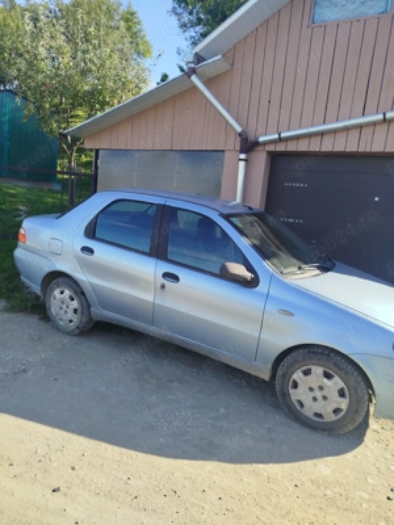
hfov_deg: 56.8
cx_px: 197
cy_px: 262
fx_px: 364
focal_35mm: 24
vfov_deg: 71.6
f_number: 1.7
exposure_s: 1/395
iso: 50
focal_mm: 5.31
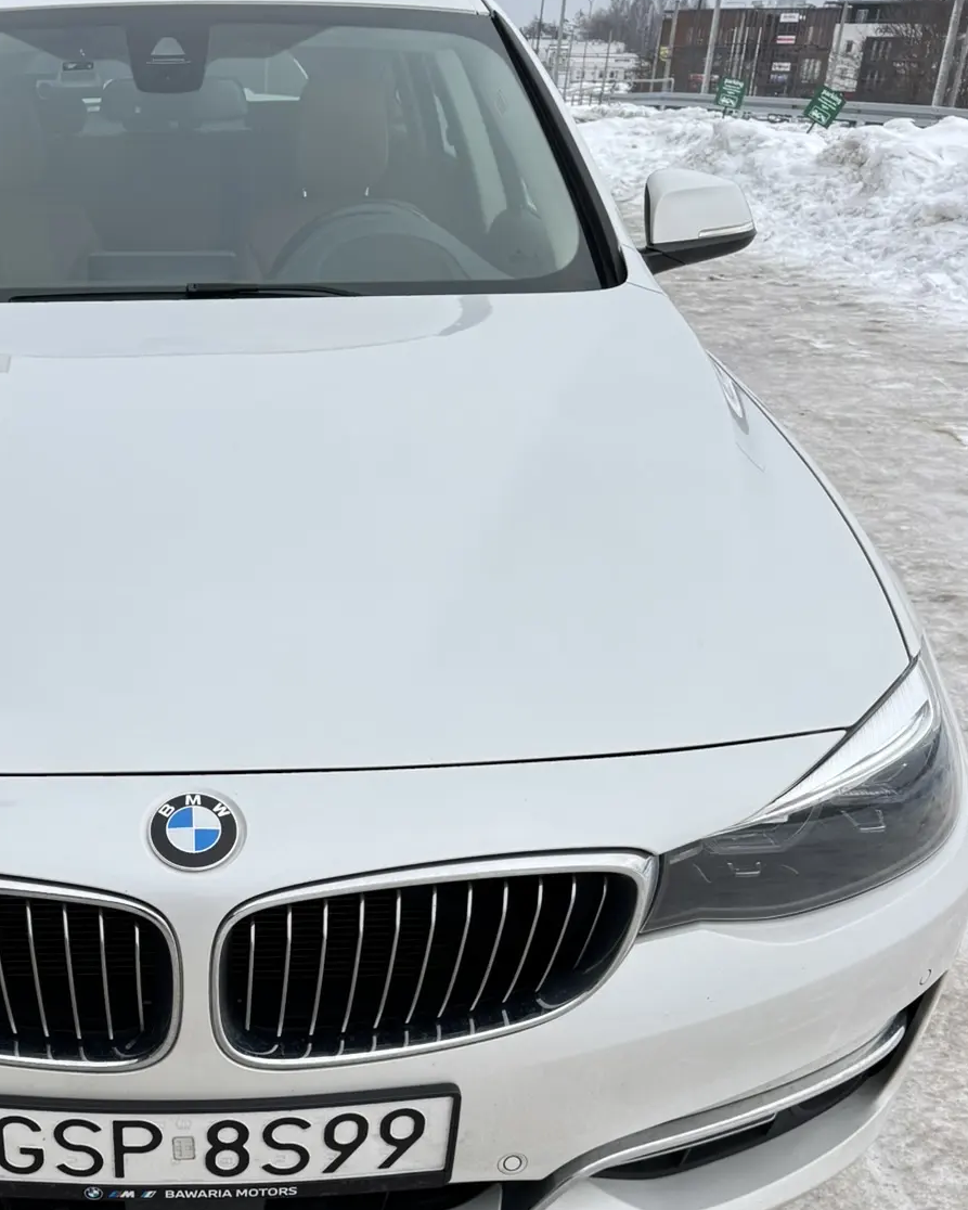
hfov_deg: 33.7
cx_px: 168
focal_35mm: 43
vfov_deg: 41.3
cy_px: 947
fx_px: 1540
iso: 64
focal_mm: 6.76
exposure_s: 1/147
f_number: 1.78
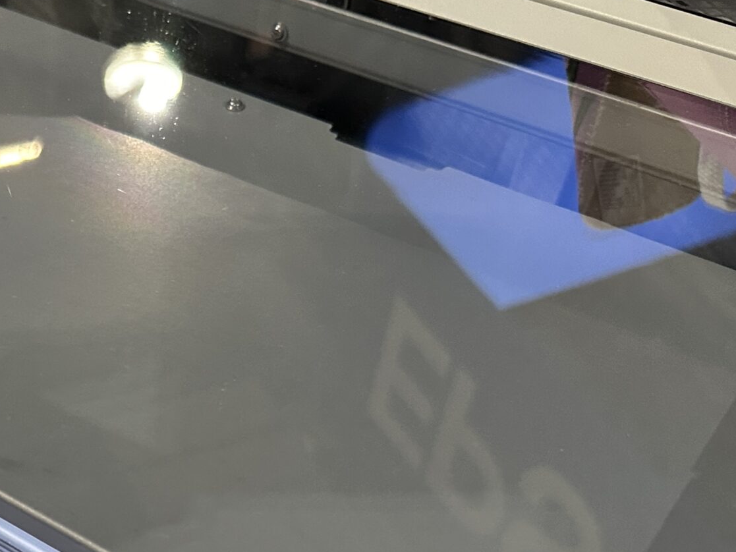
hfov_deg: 32.6
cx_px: 32
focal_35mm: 55
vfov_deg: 25.0
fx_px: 1170
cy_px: 581
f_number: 1.78
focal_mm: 6.86
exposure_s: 1/60
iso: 400
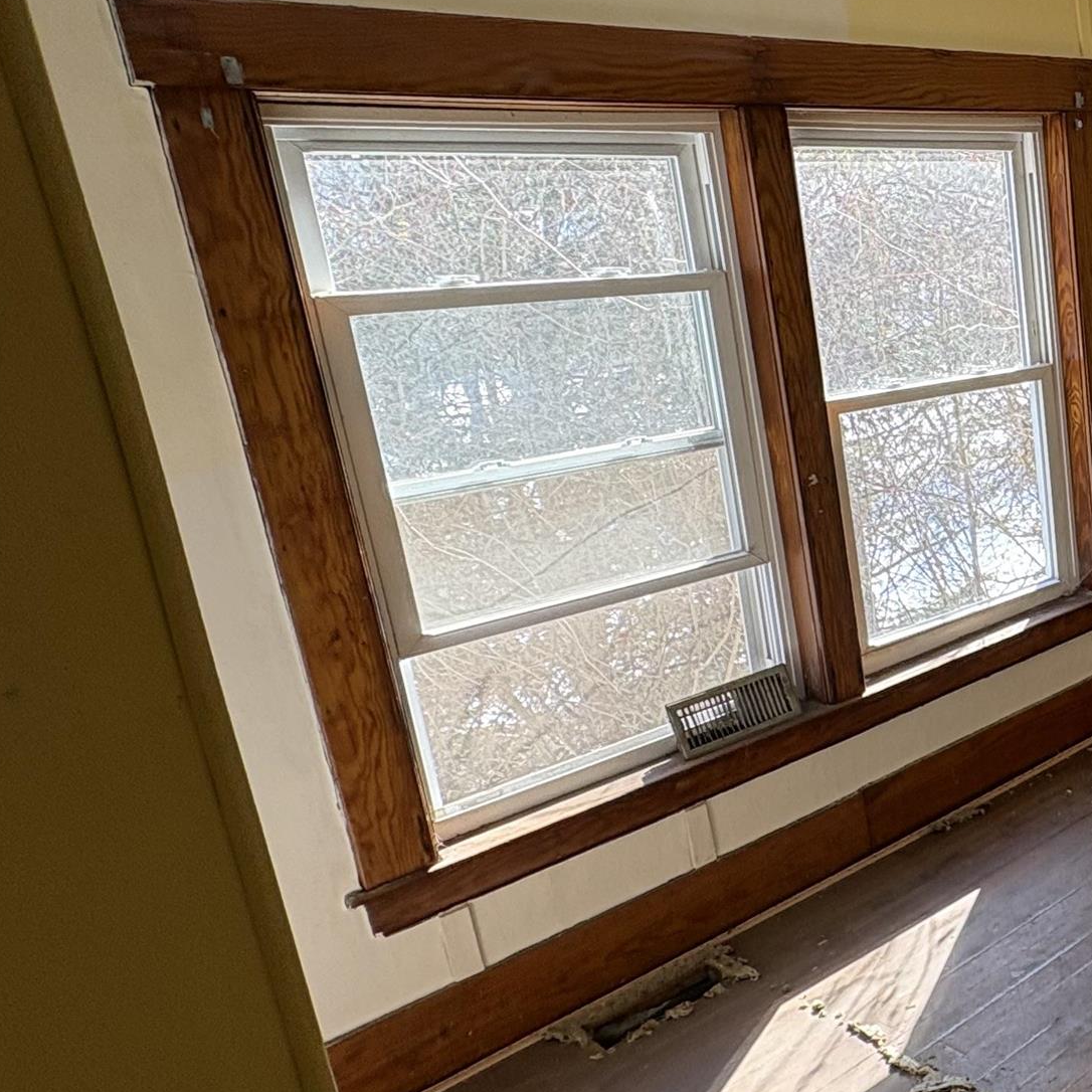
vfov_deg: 47.2
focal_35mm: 35
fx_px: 1249
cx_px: 1373
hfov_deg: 35.0
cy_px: 516
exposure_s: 1/123
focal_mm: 2.22
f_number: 2.2
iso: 64
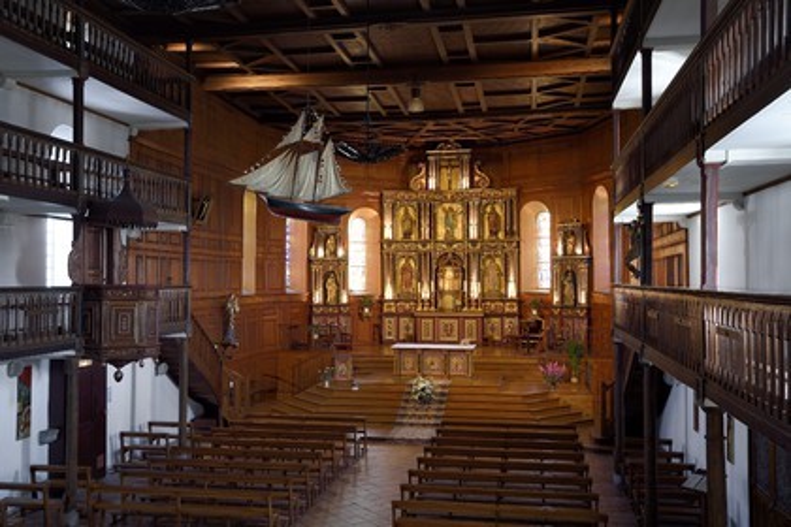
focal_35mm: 35
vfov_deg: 37.9
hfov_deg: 54.4
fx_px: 769
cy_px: 264
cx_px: 396
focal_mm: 35
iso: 400
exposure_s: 1/5
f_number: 8
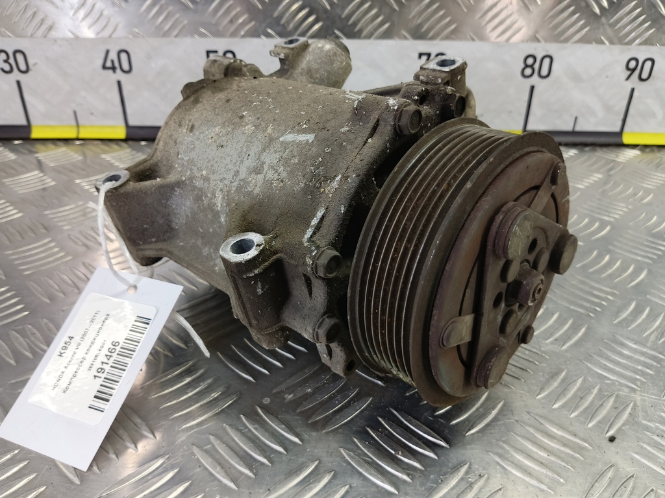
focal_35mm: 27
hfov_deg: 65.3
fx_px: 519
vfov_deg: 51.4
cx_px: 332
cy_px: 249
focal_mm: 4.11
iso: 192
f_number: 1.6
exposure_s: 1/50
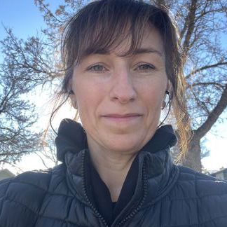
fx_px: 267
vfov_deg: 45.8
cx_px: 114
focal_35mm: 36
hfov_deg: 46.0
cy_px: 92
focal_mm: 2.71
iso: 25
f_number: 2.2
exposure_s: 1/121
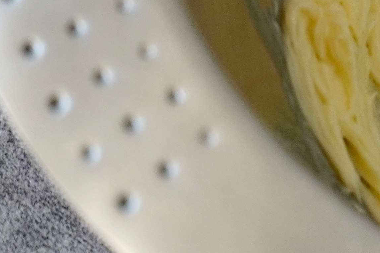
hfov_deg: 5.1
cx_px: 761
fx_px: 4158
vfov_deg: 3.5
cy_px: -198
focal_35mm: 394
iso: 800
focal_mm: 50
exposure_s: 1/80
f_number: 5.6
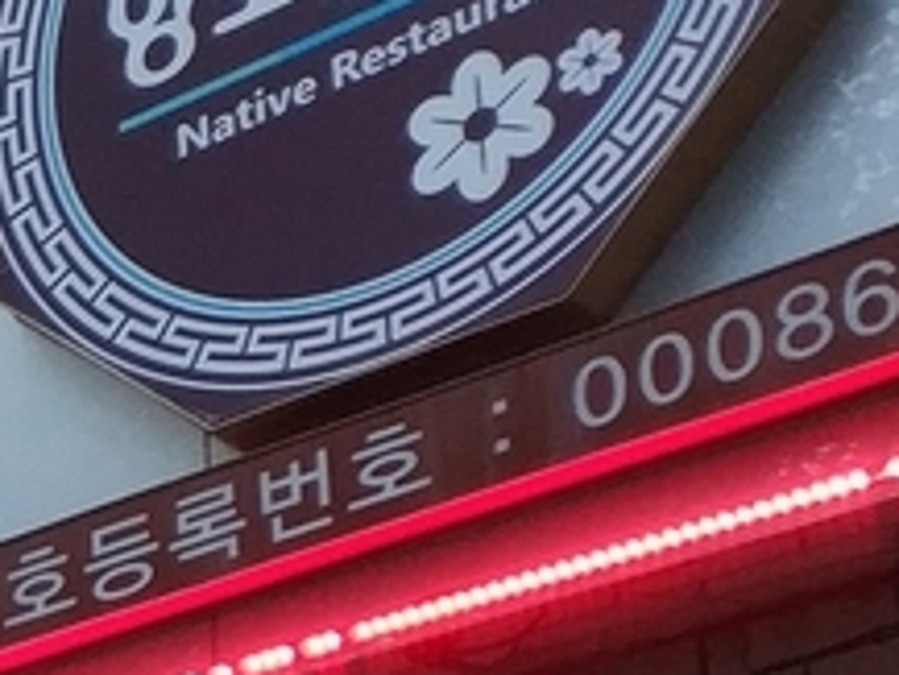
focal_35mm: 177
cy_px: 1665
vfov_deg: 7.8
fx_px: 4599
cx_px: -1342
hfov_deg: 9.7
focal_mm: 4.5
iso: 212
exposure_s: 1/40
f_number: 2
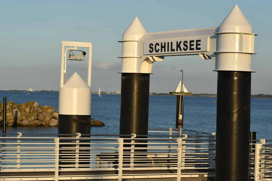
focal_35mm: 105
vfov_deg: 13.0
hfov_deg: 19.5
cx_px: 136
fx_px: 793
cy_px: 90
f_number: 7.1
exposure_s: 1/400
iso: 100
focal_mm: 70
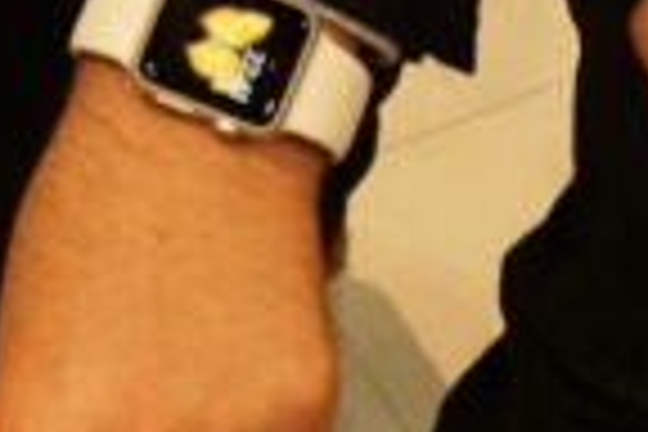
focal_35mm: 167
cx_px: 104
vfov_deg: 8.0
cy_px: 662
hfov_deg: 12.2
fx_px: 3006
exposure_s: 1/60
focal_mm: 16
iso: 1000
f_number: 4
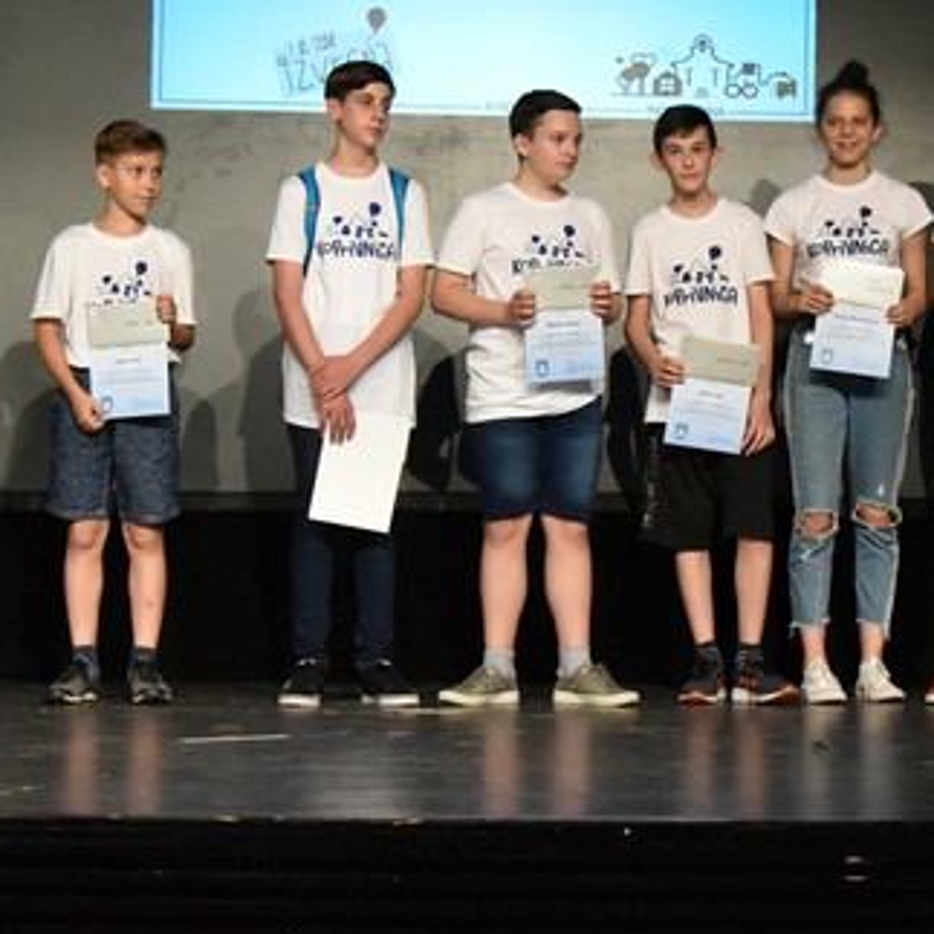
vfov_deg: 21.1
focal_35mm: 82
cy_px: 346
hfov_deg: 21.1
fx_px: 2503
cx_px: 561
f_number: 4
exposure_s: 1/1250
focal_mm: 38
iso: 12800
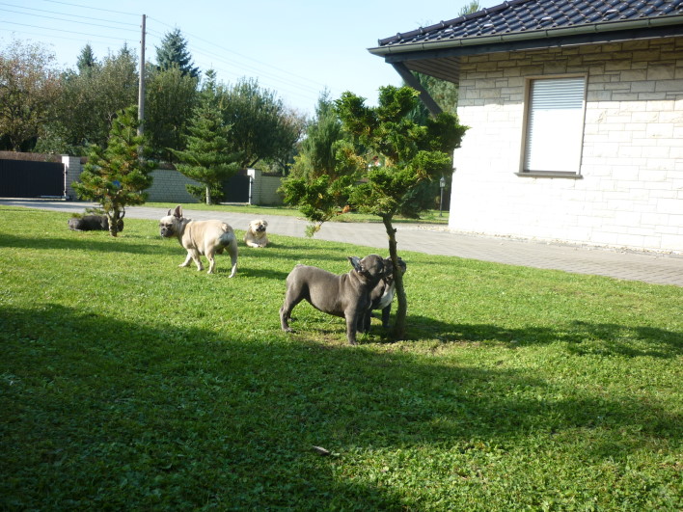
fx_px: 651
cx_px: 342
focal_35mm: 33
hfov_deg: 55.4
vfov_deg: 42.9
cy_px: 256
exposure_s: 1/500
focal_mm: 5.5
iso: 80
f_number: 2.8
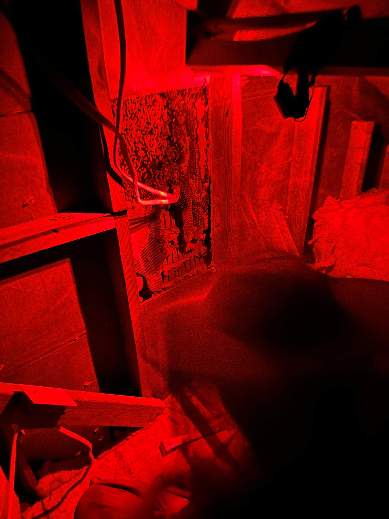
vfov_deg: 71.6
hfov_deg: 56.8
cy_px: 260
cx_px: 194
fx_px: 360
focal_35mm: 24
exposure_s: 1/2
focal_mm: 6.86
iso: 2000
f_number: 1.78
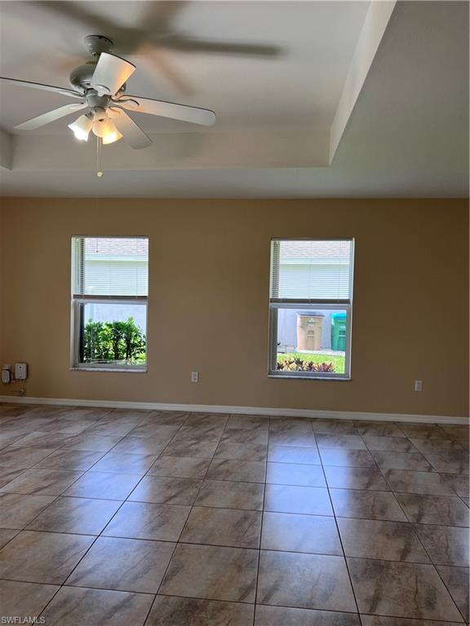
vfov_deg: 67.3
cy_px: 313
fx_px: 471
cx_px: 235
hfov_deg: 53.1
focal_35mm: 26
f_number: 1.5
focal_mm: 5.7
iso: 40
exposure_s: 1/166
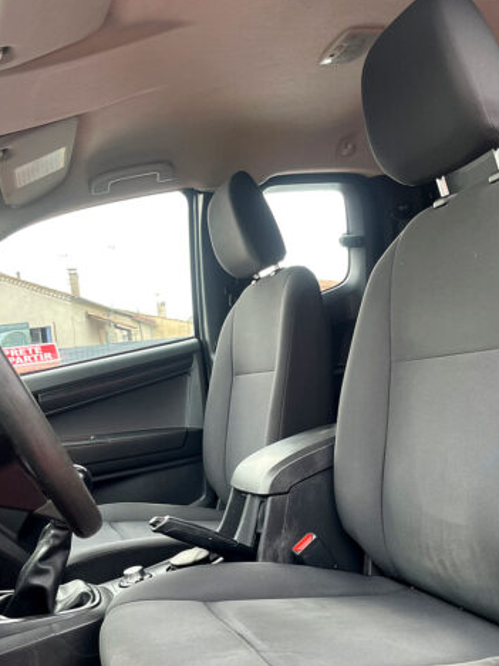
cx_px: 242
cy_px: 406
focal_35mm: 35
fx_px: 673
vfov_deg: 52.2
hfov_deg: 40.7
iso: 64
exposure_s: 1/121
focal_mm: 5.1
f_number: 1.6
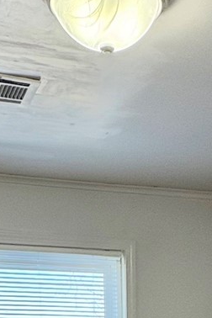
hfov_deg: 18.3
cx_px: 151
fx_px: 654
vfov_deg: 20.9
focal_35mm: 74
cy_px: 536
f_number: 2.2
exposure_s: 1/120
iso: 125
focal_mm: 2.22
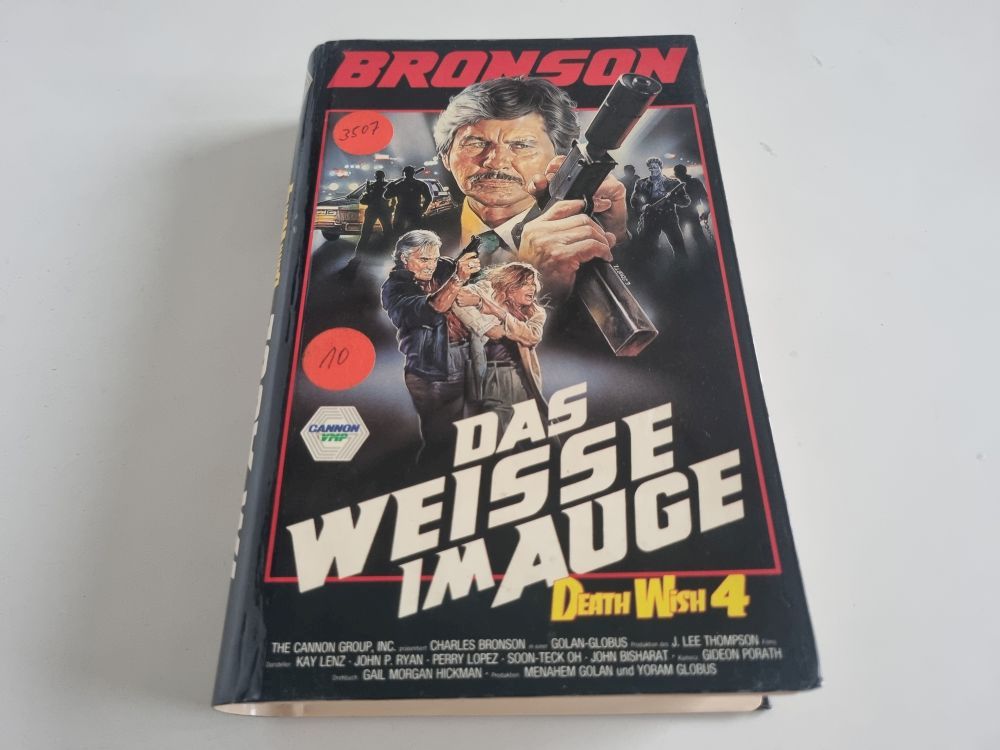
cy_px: 375
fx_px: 751
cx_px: 500
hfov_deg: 67.3
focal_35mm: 26
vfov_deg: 53.1
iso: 500
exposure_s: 1/50
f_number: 1.8
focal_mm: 5.4
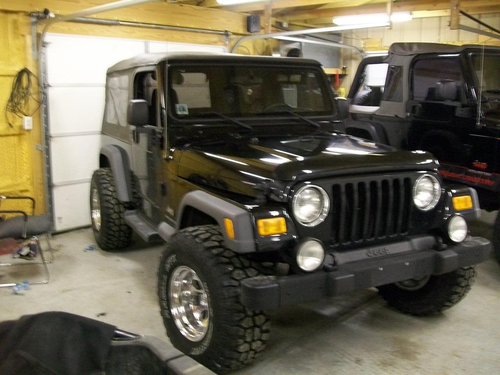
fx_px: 520
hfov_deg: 51.4
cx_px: 250
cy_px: 188
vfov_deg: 39.7
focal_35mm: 36
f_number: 2.7
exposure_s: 1/8
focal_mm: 6
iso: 200
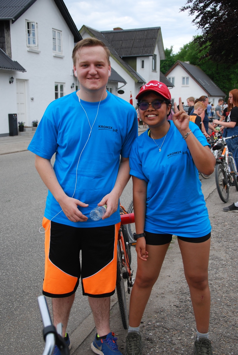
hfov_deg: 30.0
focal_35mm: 45
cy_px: 178
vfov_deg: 43.6
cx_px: 119
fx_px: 445
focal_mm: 30
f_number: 4.2
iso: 200
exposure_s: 1/400
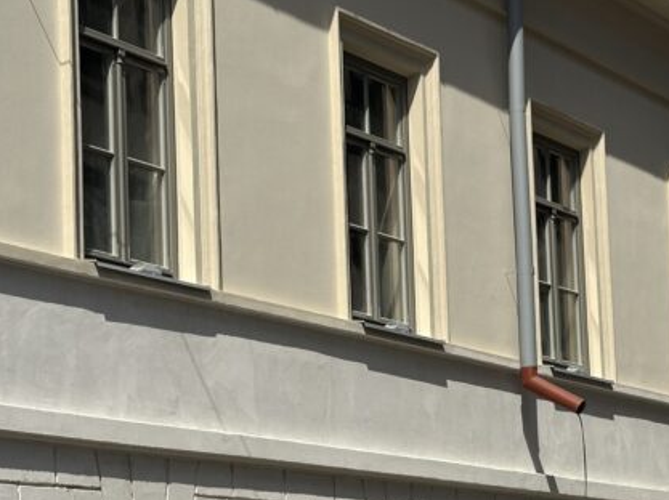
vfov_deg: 12.5
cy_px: 380
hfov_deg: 16.6
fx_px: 2279
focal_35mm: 118
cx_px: 549
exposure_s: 1/8929
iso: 64
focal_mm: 6.86
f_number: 1.78
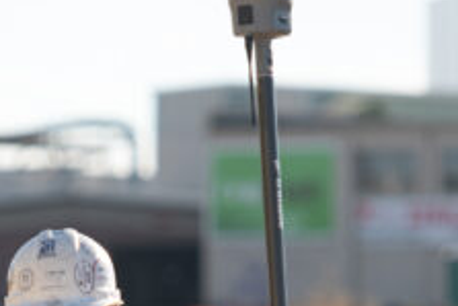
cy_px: 568
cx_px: 31
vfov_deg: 2.2
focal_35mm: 619
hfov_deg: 3.3
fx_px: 7880
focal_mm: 135
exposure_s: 1/1000
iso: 100
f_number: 2.8
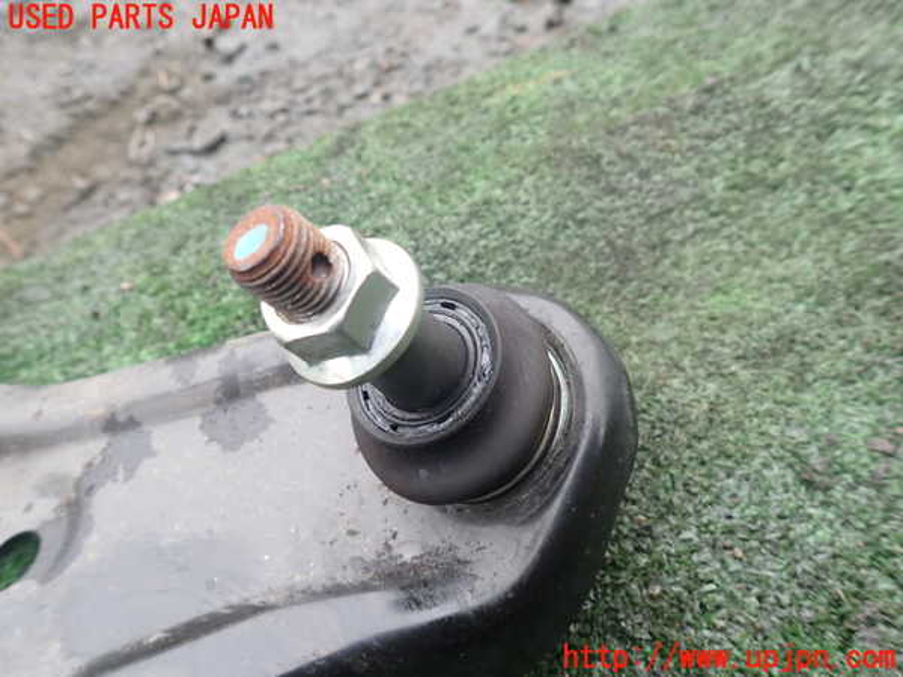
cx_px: 452
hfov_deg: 69.4
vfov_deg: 54.9
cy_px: 338
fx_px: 652
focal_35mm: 25
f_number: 2.8
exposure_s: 1/60
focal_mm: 4.5
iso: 100
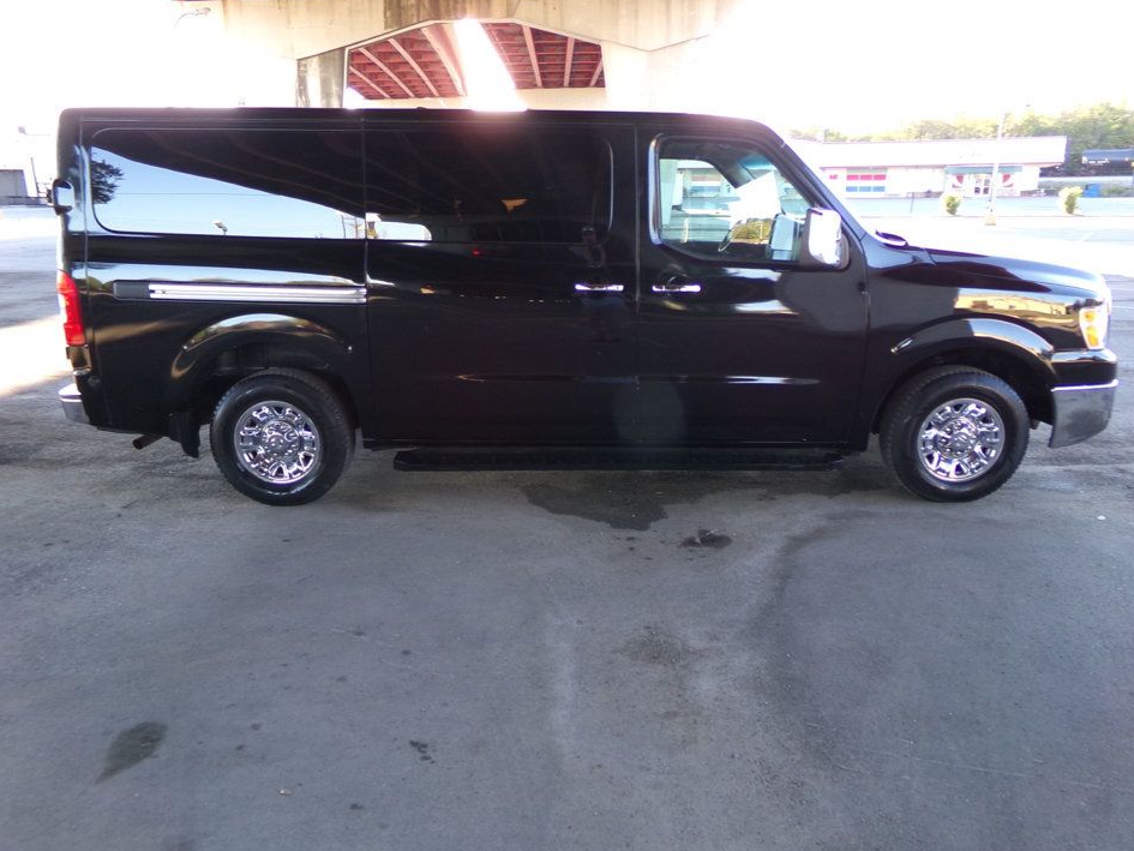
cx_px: 593
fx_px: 852
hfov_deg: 67.3
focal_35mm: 26
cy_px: 432
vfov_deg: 53.1
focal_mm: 4.3
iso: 123
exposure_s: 1/34
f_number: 3.7
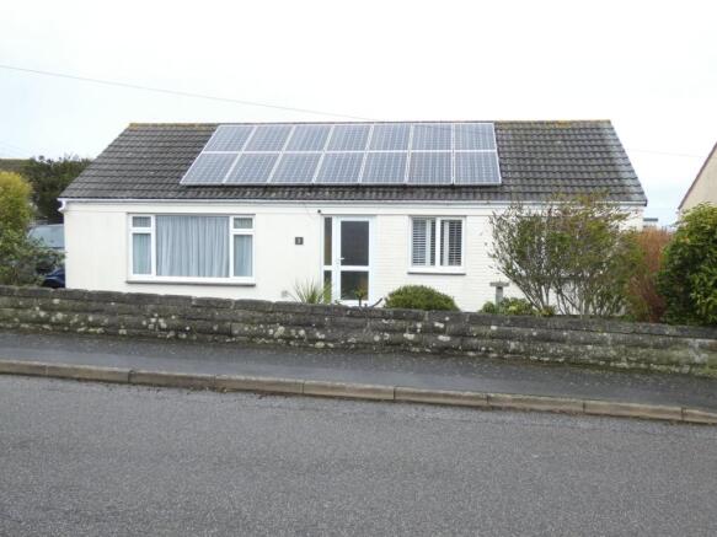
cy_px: 268
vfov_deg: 42.9
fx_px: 683
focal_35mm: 33
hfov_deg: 55.4
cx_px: 358
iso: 200
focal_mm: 6
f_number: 3.4
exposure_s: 1/80
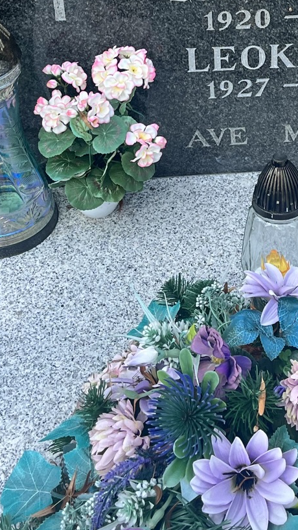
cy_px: -7
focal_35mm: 71
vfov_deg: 27.9
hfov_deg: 16.8
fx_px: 997
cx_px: 273
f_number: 1.6
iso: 50
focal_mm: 5.1
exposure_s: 1/1422
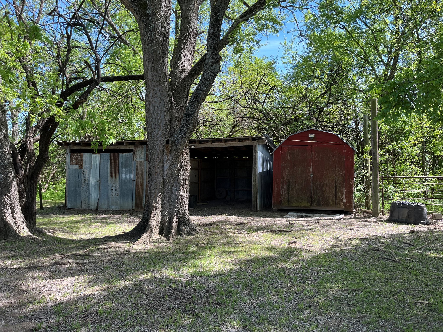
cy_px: 166
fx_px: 333
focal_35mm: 26
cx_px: 222
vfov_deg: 53.1
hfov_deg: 67.3
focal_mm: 5.1
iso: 50
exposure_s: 1/508
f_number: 1.6
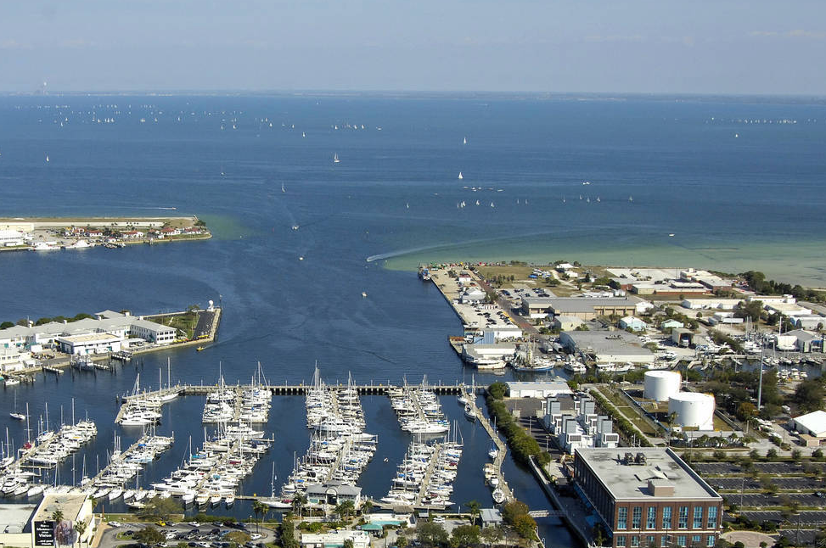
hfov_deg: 30.8
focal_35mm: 65
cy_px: 393
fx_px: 1489
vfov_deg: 20.7
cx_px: 295
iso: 400
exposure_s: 1/1000
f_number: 8.5
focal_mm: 28
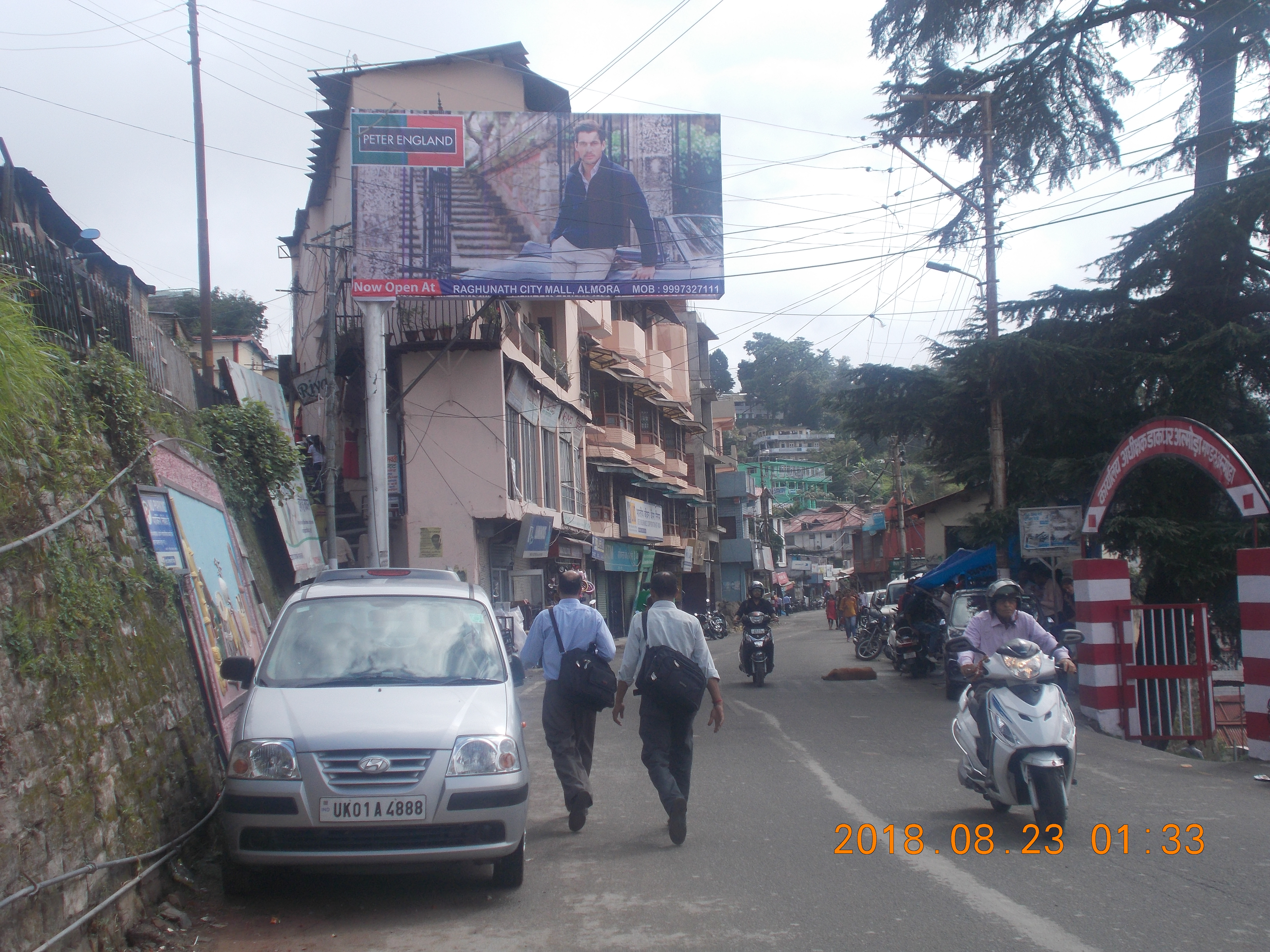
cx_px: 635
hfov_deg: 42.9
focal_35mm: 44
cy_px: 476
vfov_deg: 32.9
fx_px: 1614
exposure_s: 1/500
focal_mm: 7.9
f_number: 4.2
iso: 80
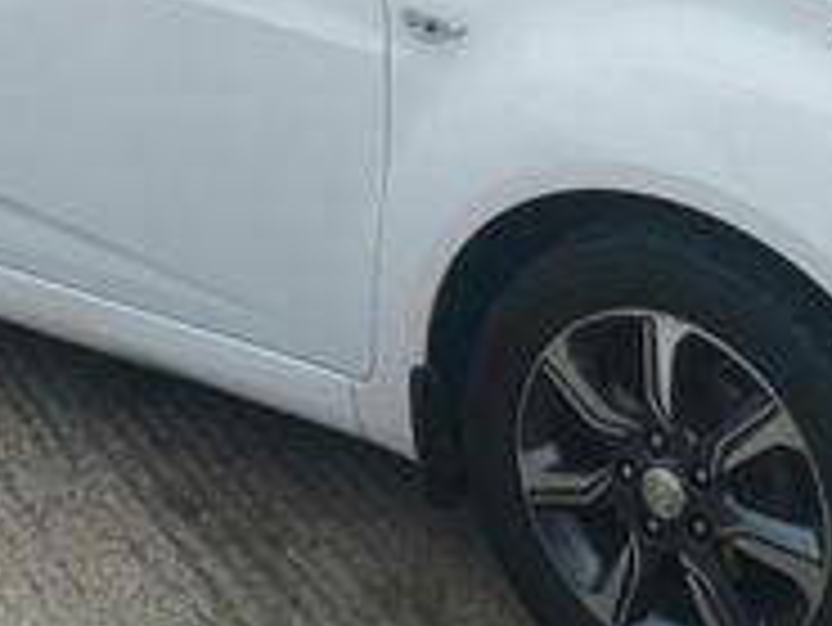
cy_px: -261
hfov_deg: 24.0
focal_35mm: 81
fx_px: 1948
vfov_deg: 16.8
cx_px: 558
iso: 50
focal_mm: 4.71
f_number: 1.7
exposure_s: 1/1158
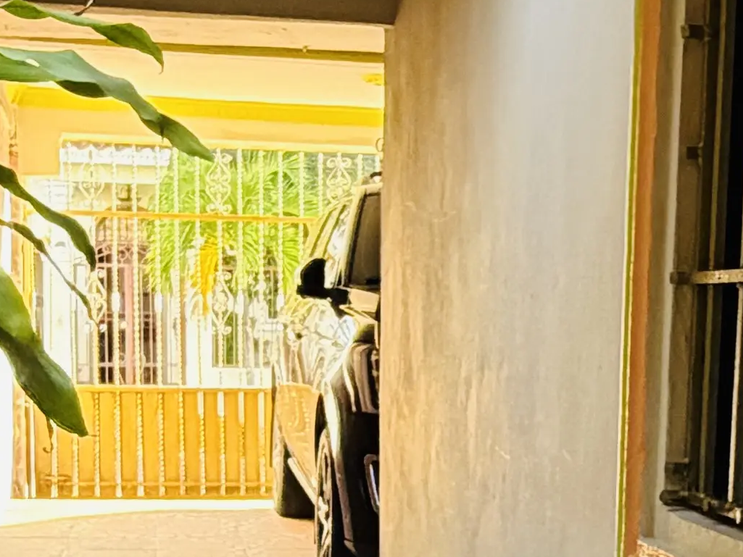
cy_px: 522
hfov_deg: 24.9
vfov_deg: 18.5
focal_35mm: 78
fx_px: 1674
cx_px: 515
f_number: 2.2
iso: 250
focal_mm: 2.22
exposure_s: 1/121
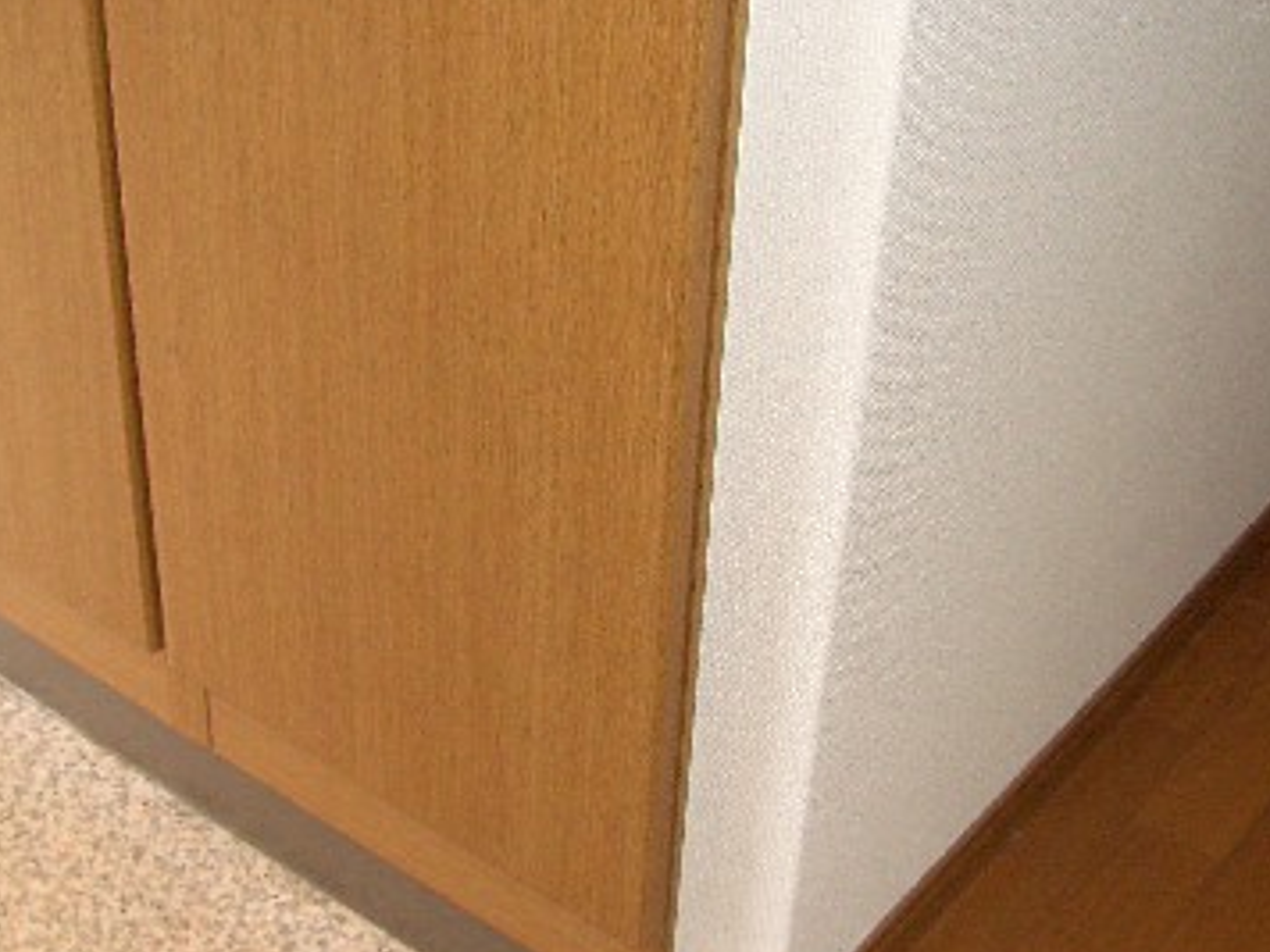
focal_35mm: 63
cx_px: 549
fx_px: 2311
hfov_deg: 30.7
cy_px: 592
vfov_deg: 23.2
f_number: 2.6
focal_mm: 5.8
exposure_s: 1/60
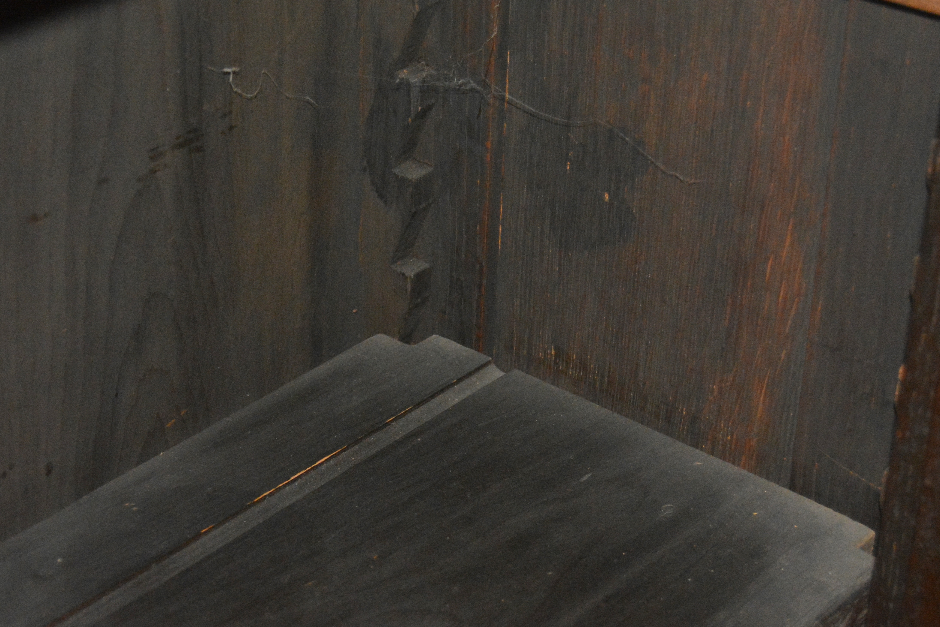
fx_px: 2141
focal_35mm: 82
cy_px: 280
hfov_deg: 24.7
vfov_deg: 16.6
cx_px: 410
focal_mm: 40
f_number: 5
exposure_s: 1/60
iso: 3200
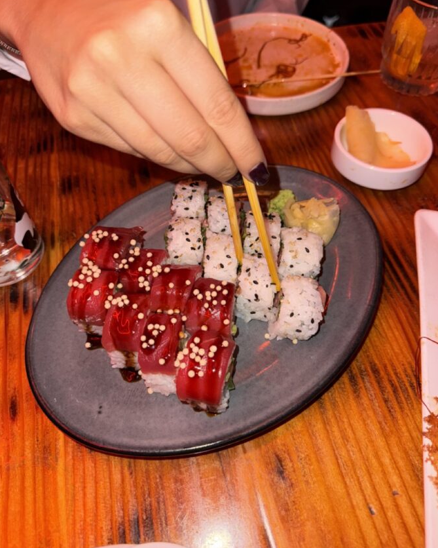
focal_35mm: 26
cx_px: 215
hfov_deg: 54.9
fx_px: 421
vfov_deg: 65.9
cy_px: 246
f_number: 1.78
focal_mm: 6.76
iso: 50
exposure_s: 1/25
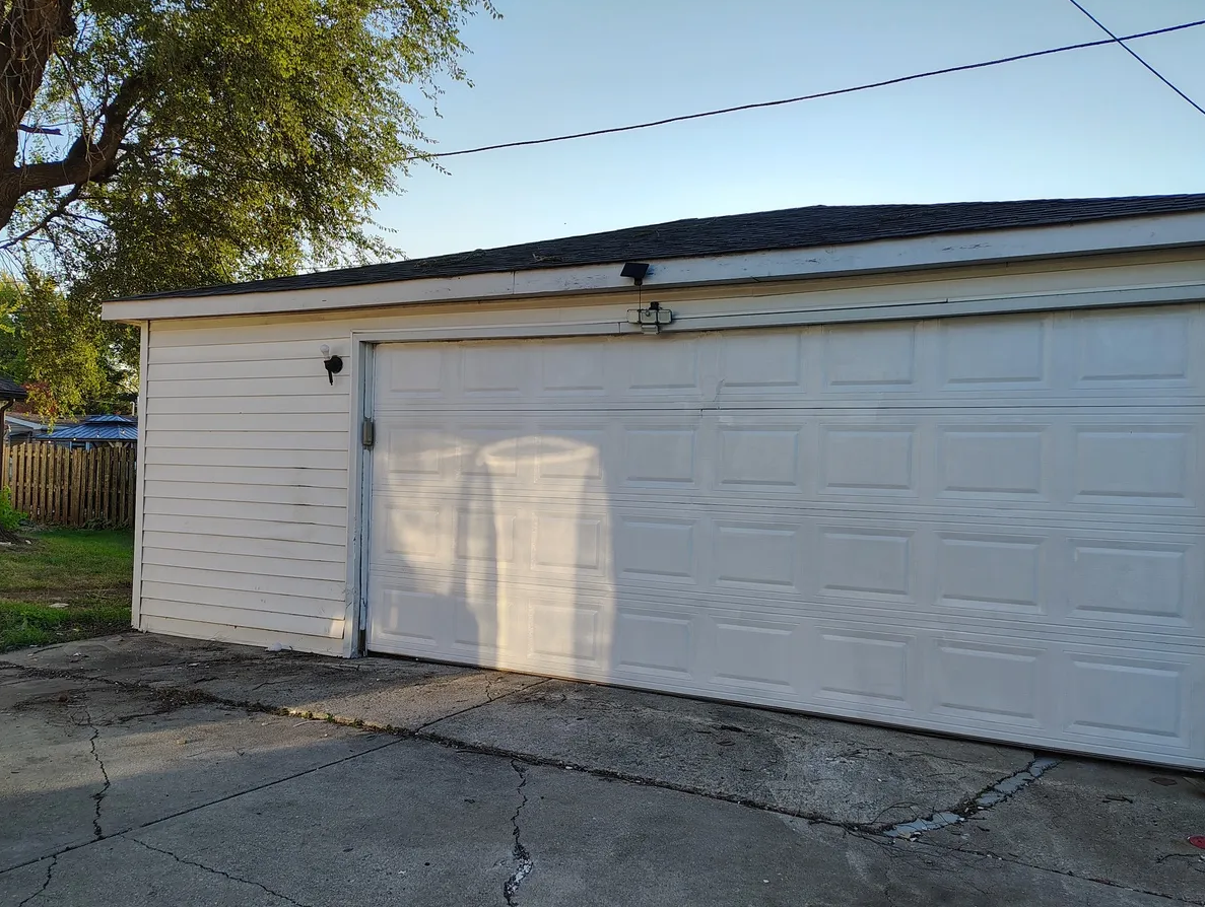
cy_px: 448
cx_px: 626
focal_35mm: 29
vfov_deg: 48.3
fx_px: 1011
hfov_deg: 61.6
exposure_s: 1/203
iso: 100
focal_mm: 5.56
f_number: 1.8
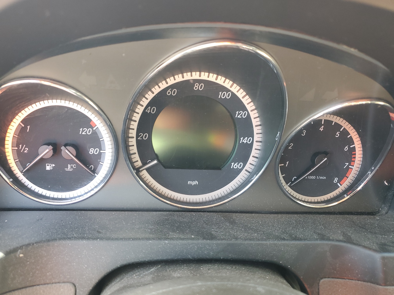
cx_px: 197
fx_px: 296
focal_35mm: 26
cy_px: 148
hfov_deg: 67.3
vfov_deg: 53.1
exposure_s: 1/60.2
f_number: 1.5
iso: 54
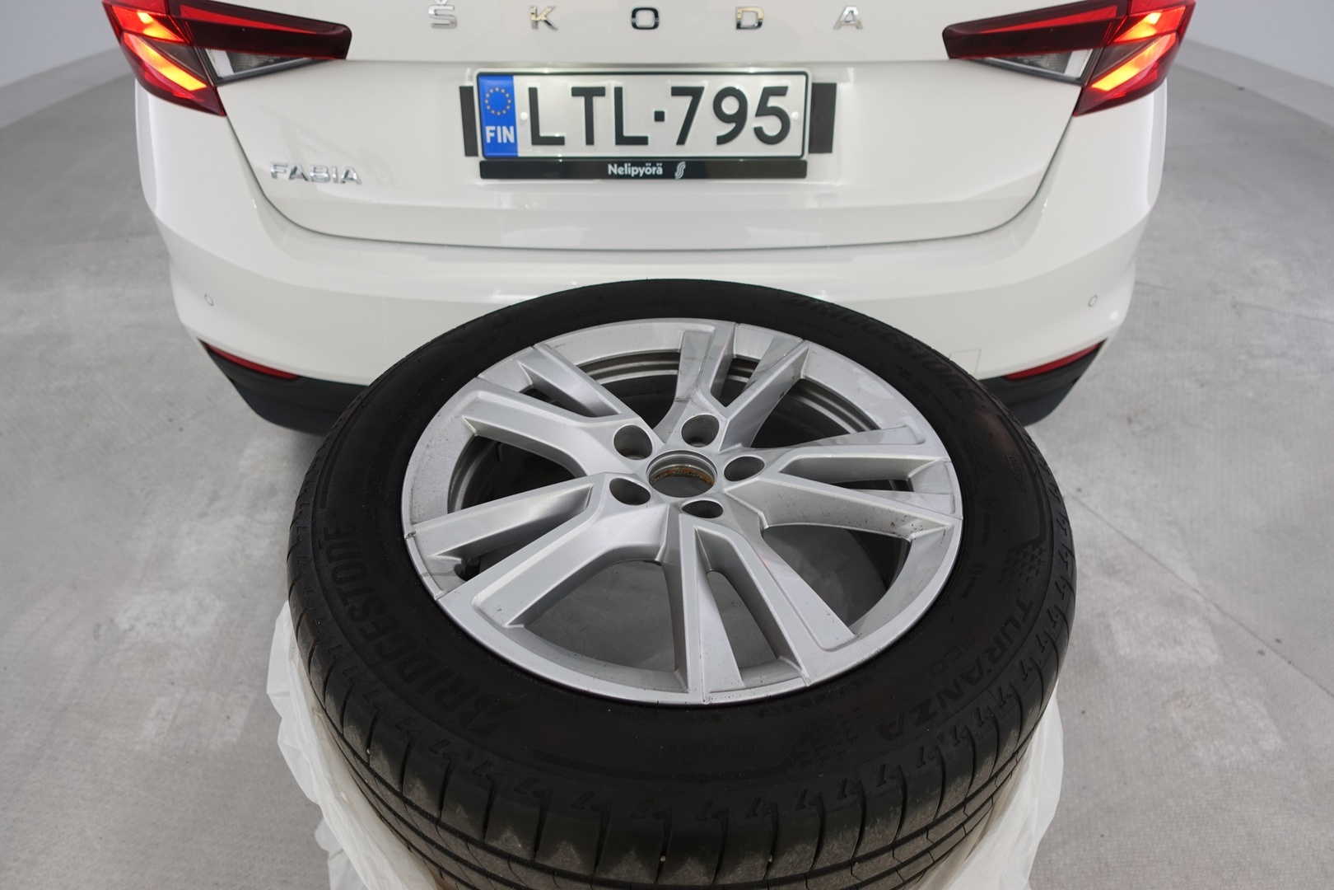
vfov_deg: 53.1
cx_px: 667
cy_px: 445
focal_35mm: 24
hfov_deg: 73.7
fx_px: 889
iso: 125
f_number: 2
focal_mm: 9.4
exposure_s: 1/30
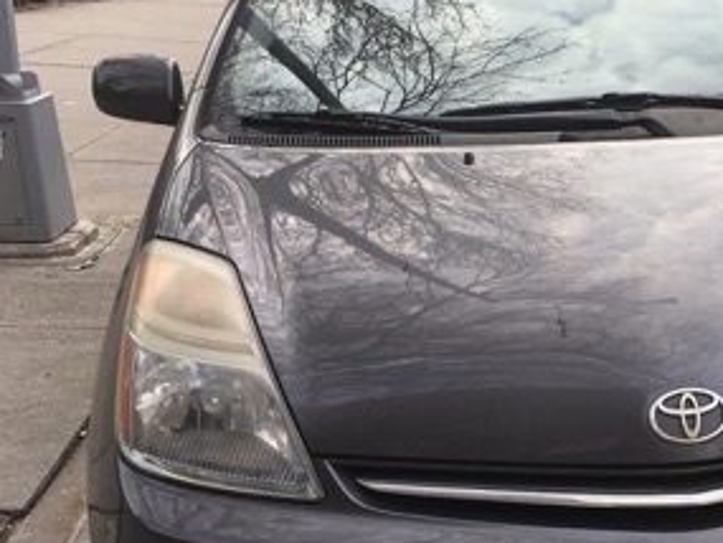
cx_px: 738
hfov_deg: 29.4
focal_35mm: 61
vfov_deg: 23.9
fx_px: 1275
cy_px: 378
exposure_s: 1/503
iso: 25
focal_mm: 4.15
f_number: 2.2
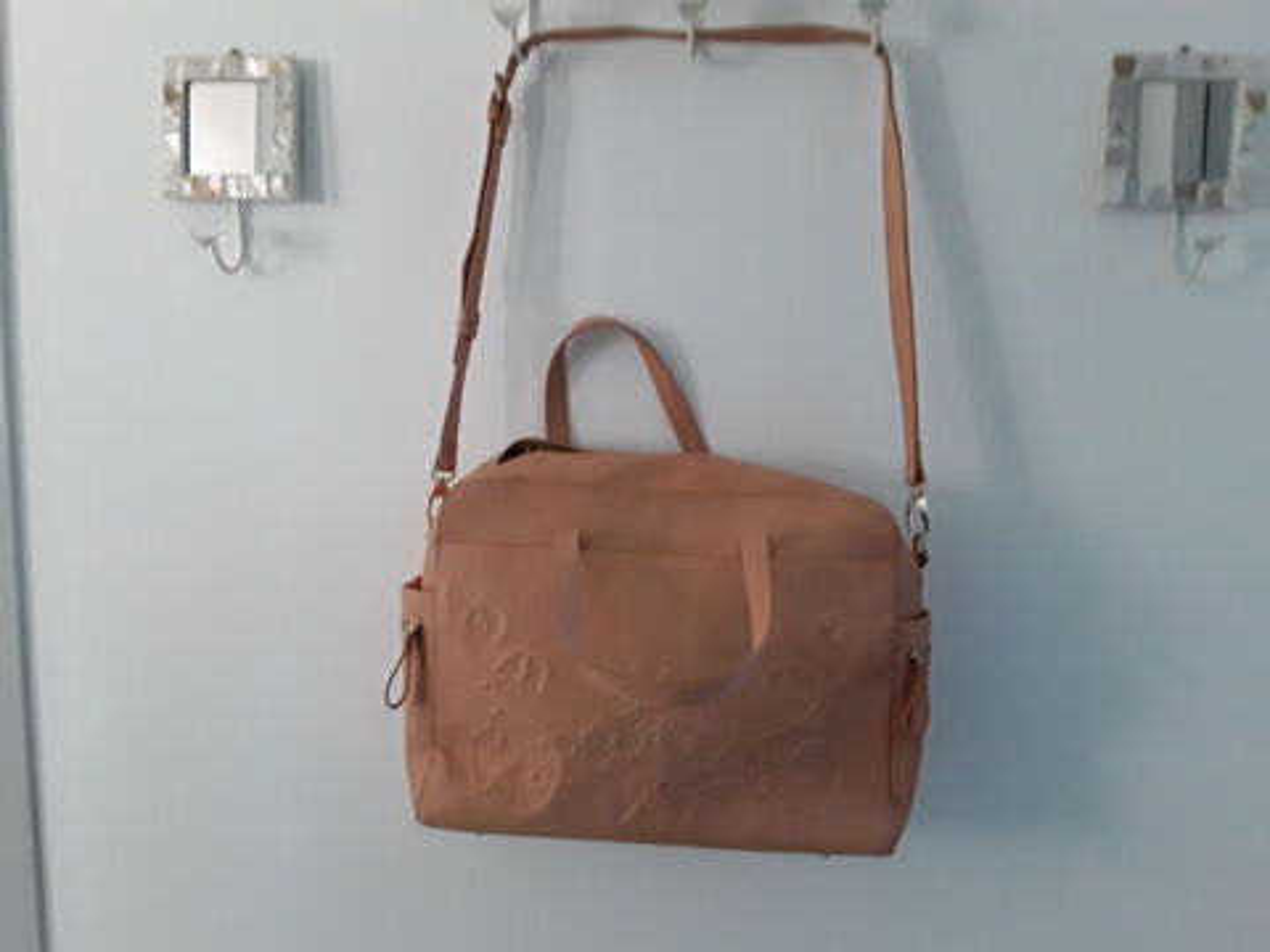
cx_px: 635
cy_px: 476
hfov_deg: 65.3
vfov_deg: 51.4
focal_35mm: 27
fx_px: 991
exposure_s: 1/20
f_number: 1.9
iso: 200
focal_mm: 2.91
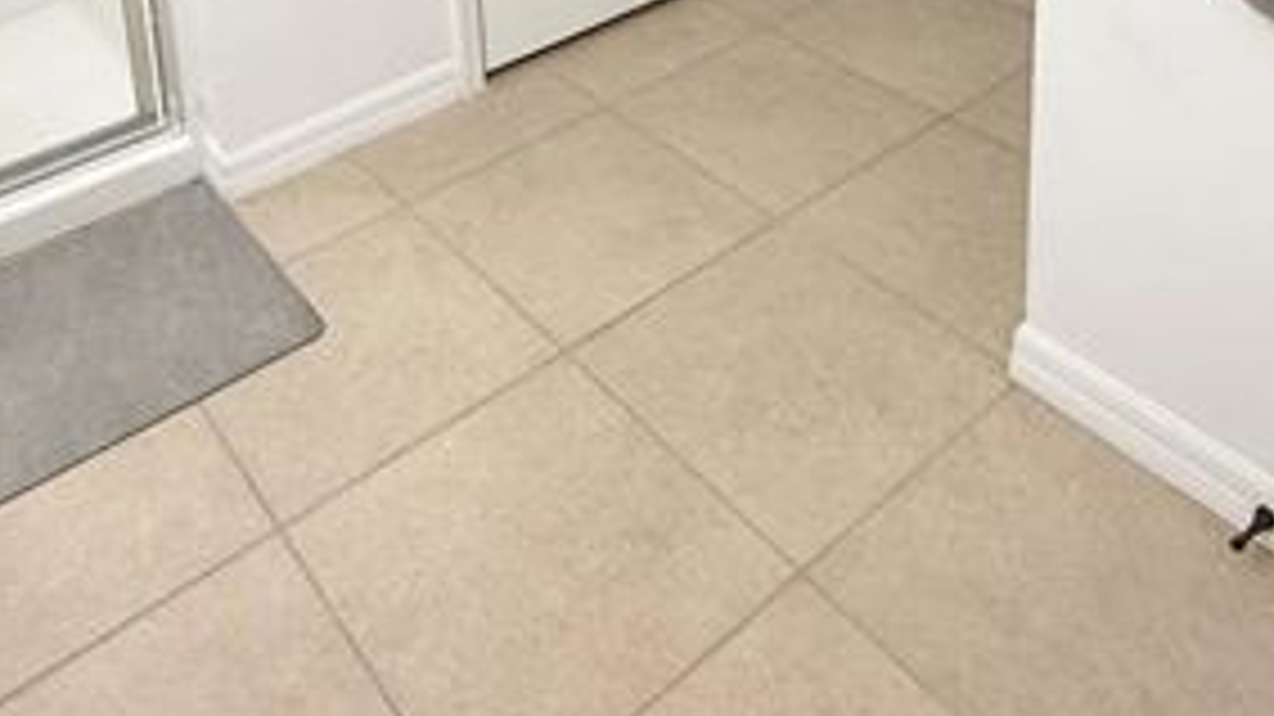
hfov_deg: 52.7
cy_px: -320
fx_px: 1283
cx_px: 560
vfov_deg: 24.9
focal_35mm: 38
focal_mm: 2.22
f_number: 2.2
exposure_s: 1/120
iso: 200
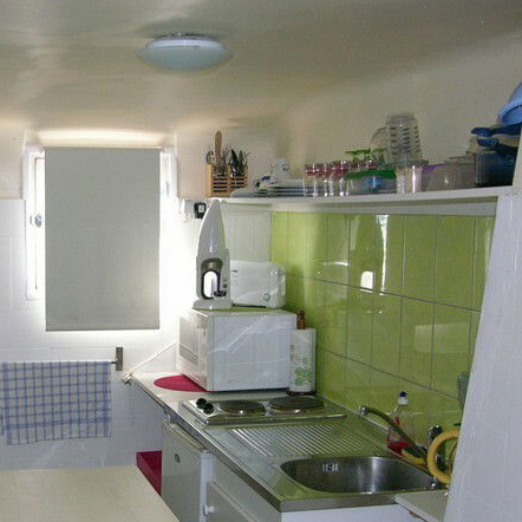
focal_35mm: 56
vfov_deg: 30.5
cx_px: 125
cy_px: 319
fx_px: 955
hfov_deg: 30.0
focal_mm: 8.9
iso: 200
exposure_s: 1/60.1
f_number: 2.8
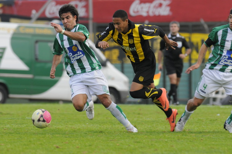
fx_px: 4055
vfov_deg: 2.2
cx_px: 116
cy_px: 77
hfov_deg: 3.3
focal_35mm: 630
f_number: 5.6
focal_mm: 420
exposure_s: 1/500
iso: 800
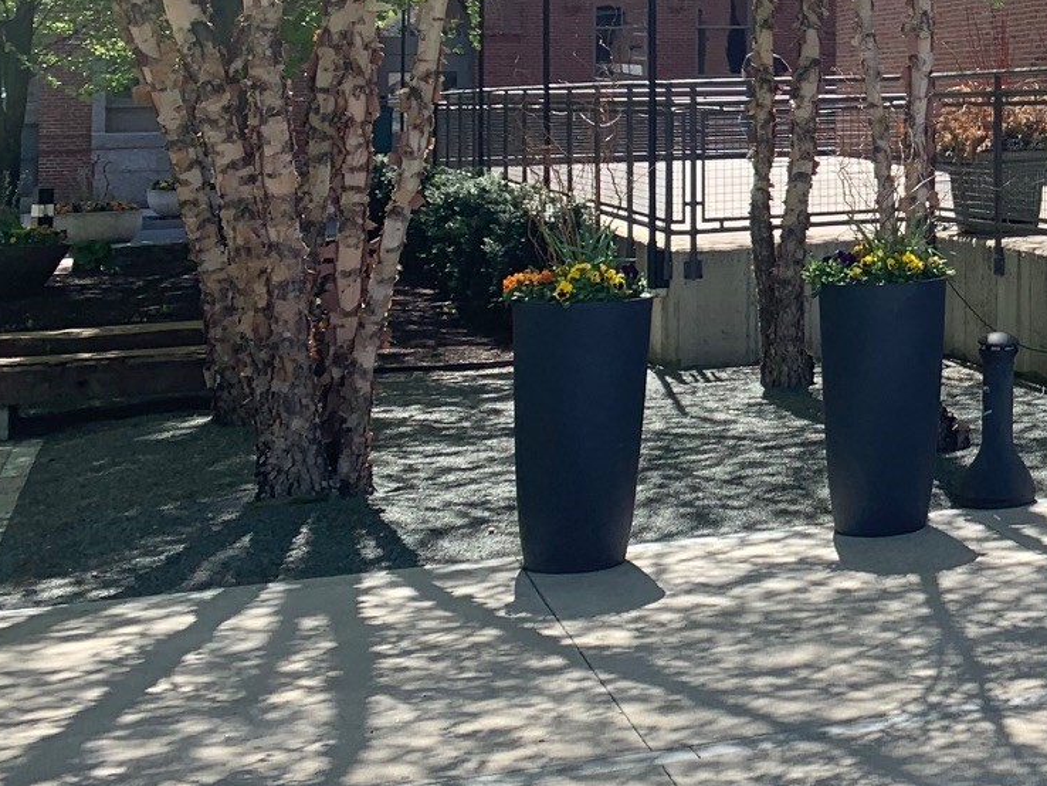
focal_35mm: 71
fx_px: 2148
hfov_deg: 23.9
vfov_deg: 20.0
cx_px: 1380
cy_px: -23
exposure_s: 1/754
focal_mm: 4.25
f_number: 1.8
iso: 25
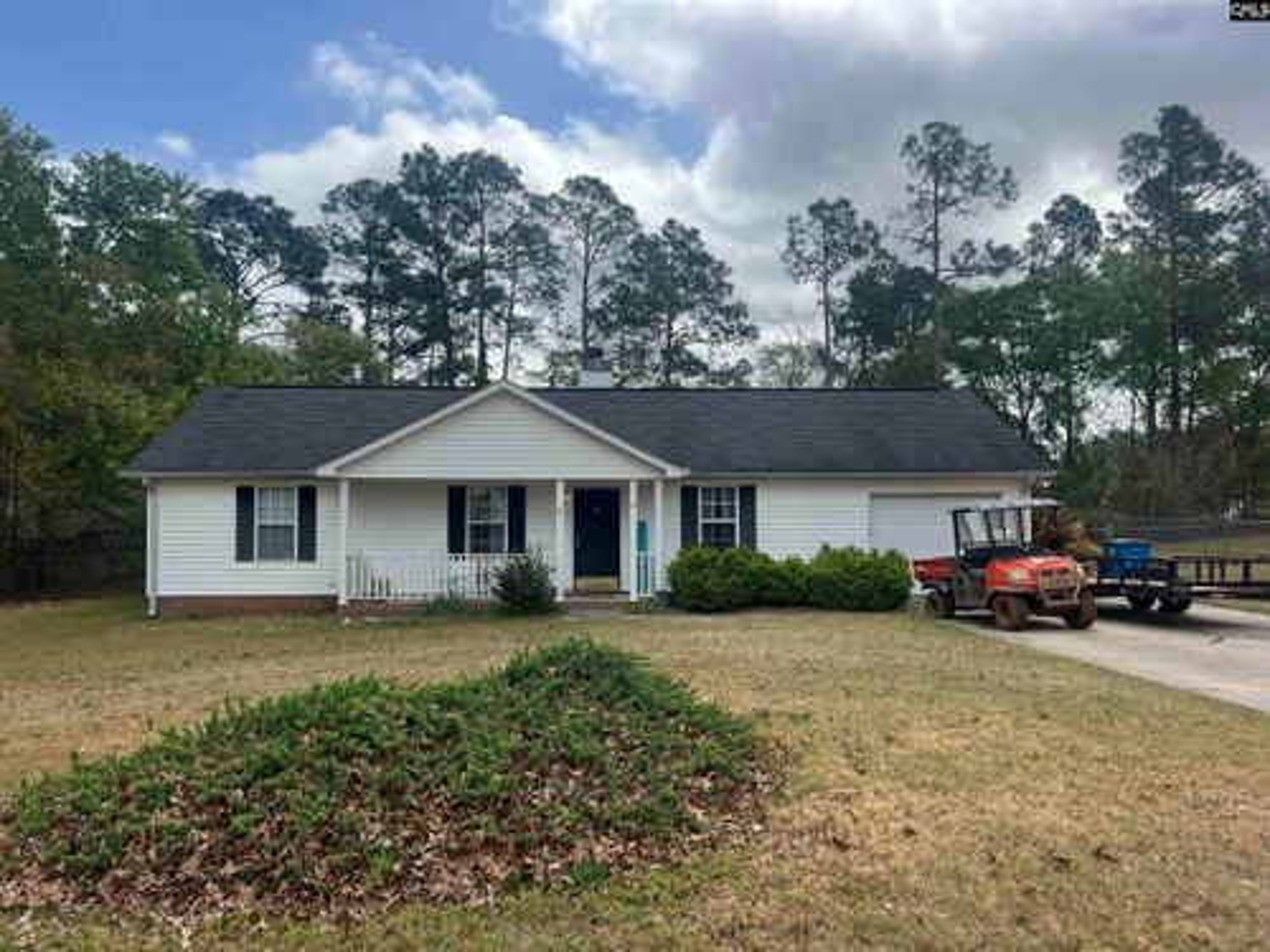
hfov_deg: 67.3
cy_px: 476
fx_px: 954
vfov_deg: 53.1
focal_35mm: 26
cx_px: 635
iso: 50
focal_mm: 5.7
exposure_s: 1/4115
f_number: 1.5
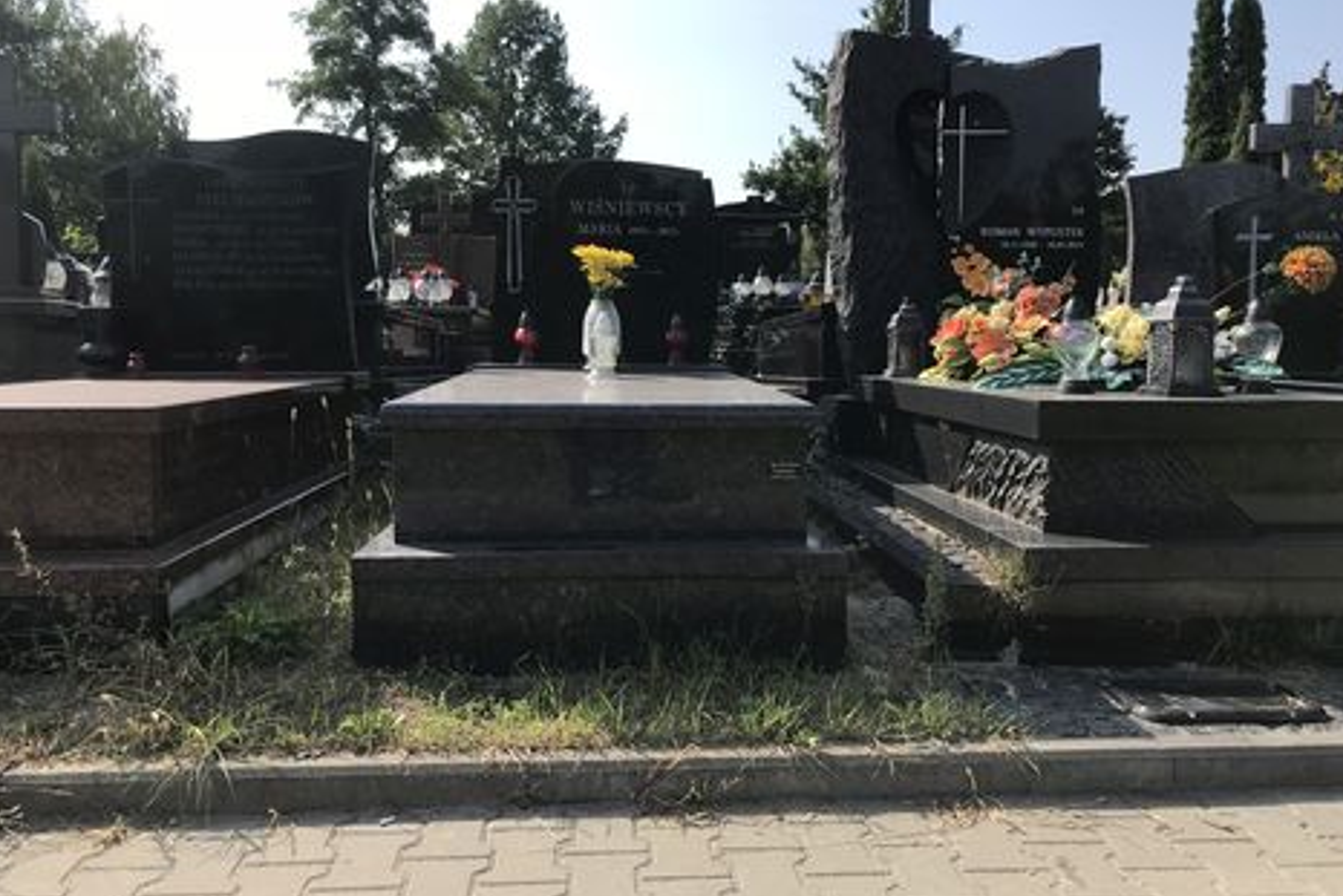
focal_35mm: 30
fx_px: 1119
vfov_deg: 43.6
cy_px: 424
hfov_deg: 61.9
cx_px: 680
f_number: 1.8
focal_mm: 3.99
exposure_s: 1/1709
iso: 20
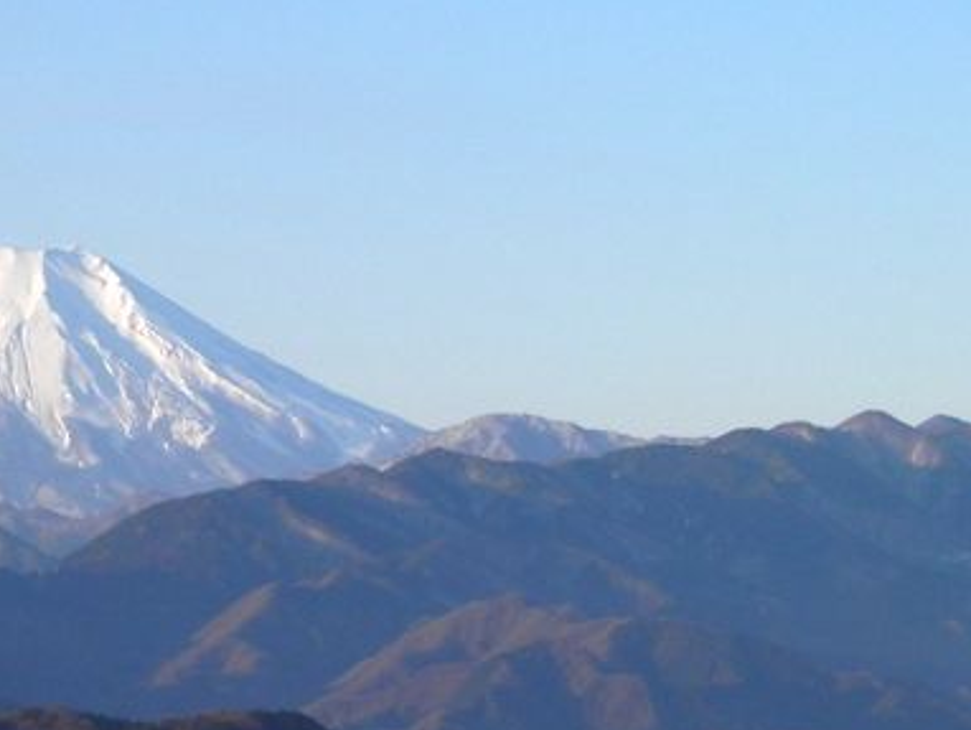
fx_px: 7522
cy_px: 610
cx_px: 526
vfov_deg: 5.5
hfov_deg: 7.4
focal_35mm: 268
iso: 80
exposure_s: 1/640
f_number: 5.3
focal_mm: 22.9
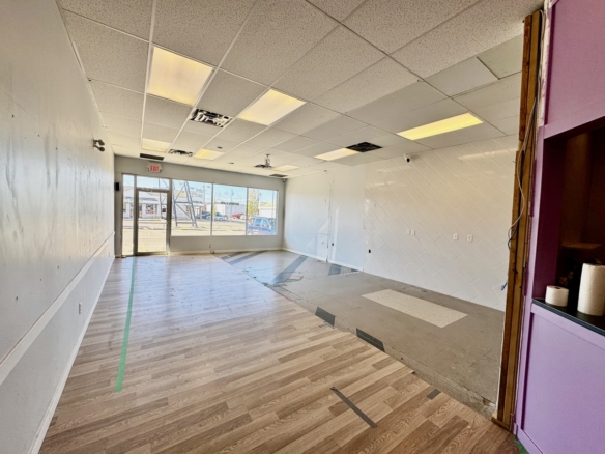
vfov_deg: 85.7
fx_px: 245
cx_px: 302
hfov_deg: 102.1
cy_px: 227
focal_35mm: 14
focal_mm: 2.22
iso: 40
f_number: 2.2
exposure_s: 1/126
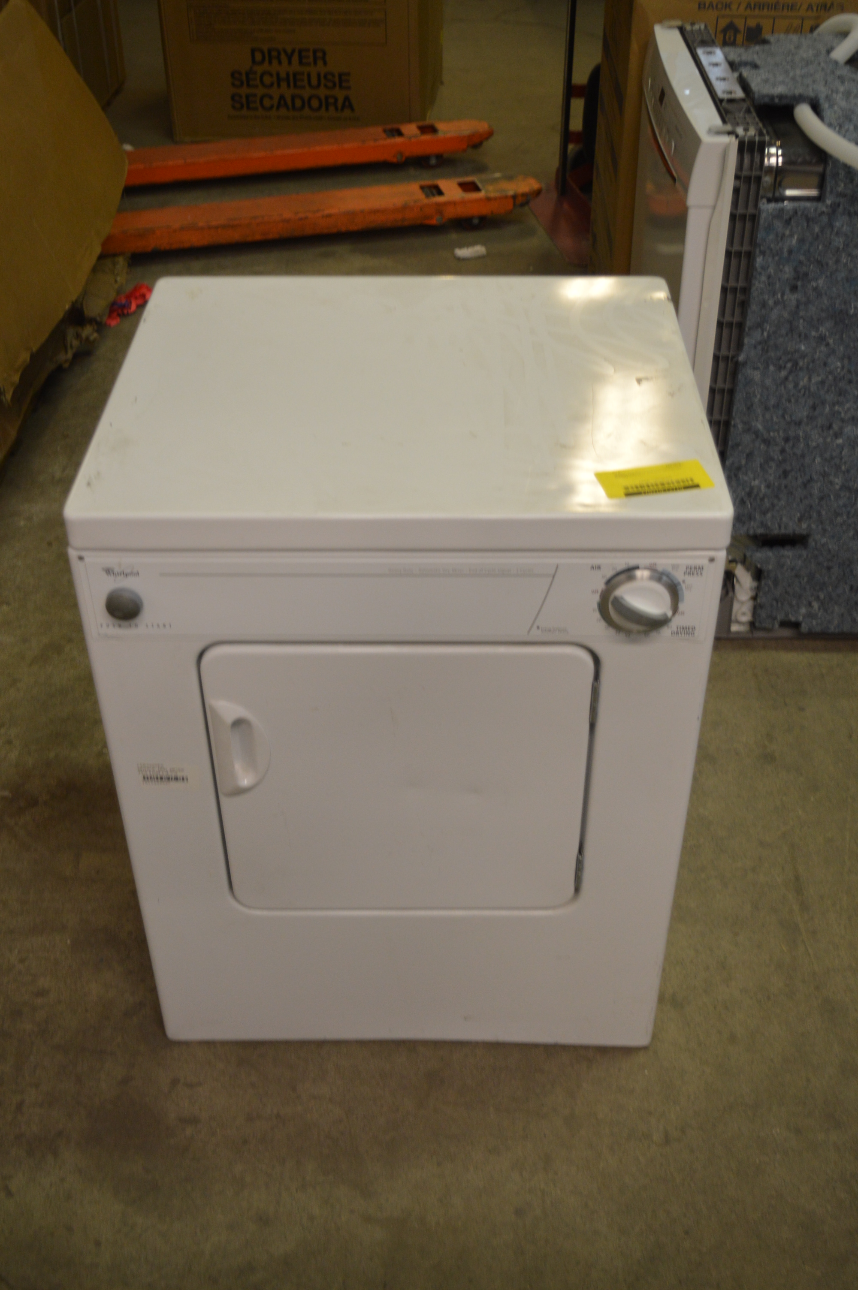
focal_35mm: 38
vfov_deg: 51.3
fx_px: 1343
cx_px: 429
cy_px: 645
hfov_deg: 35.4
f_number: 4
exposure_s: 1/60
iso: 800
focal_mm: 25
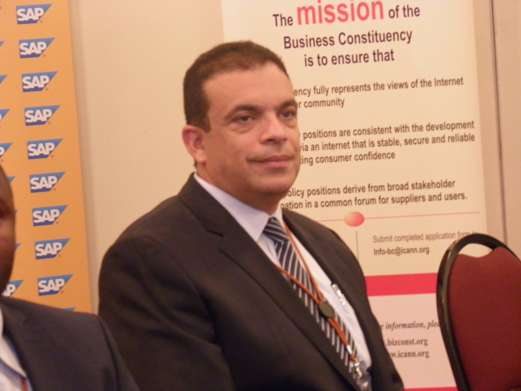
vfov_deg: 9.2
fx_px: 2438
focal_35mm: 162
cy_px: 196
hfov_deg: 12.2
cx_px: 260
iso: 400
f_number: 4.1
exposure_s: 1/8
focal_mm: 29.2
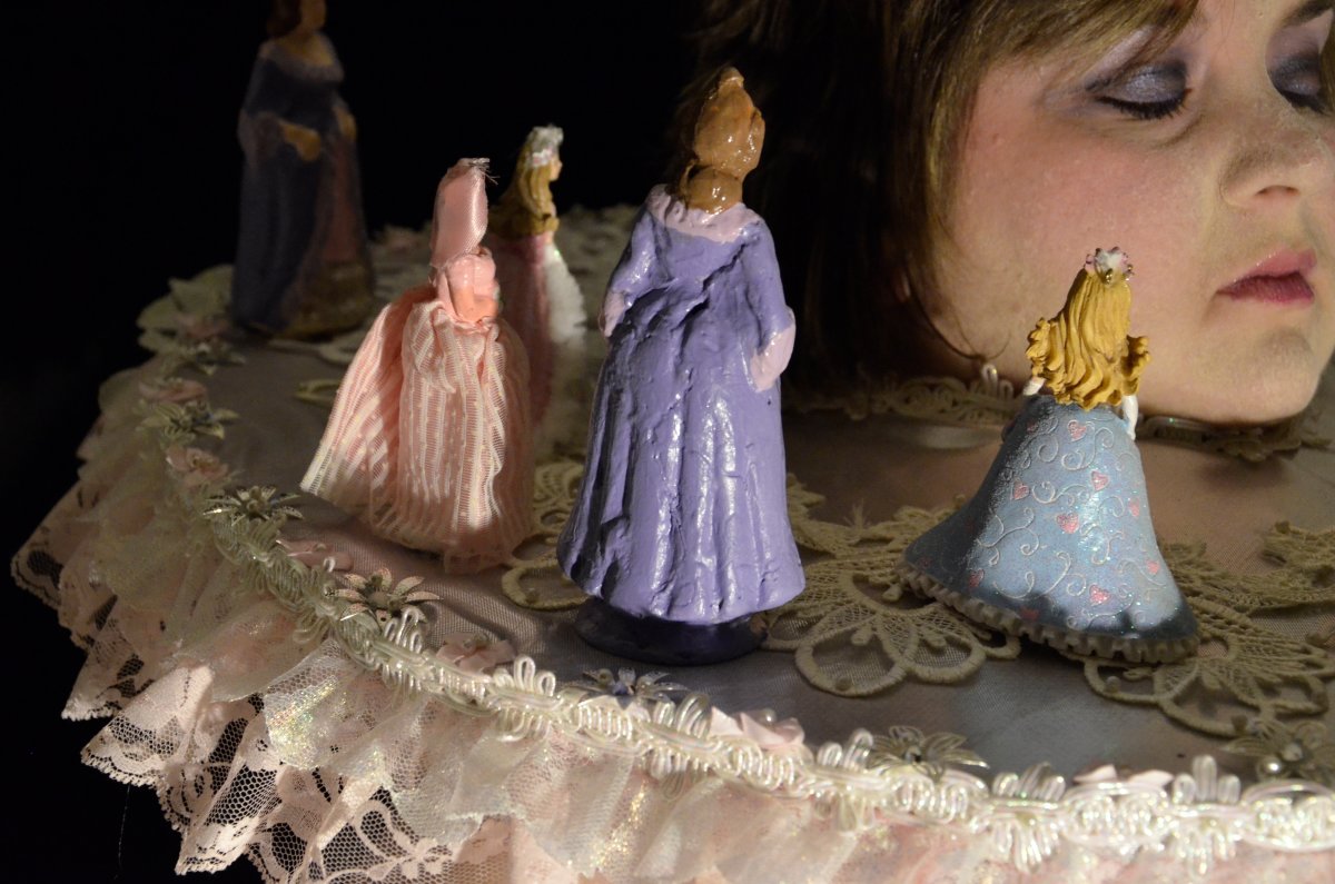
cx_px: 668
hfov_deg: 29.9
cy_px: 442
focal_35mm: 68
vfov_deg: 20.1
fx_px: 2498
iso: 3200
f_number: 6.3
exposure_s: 1/60
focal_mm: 45
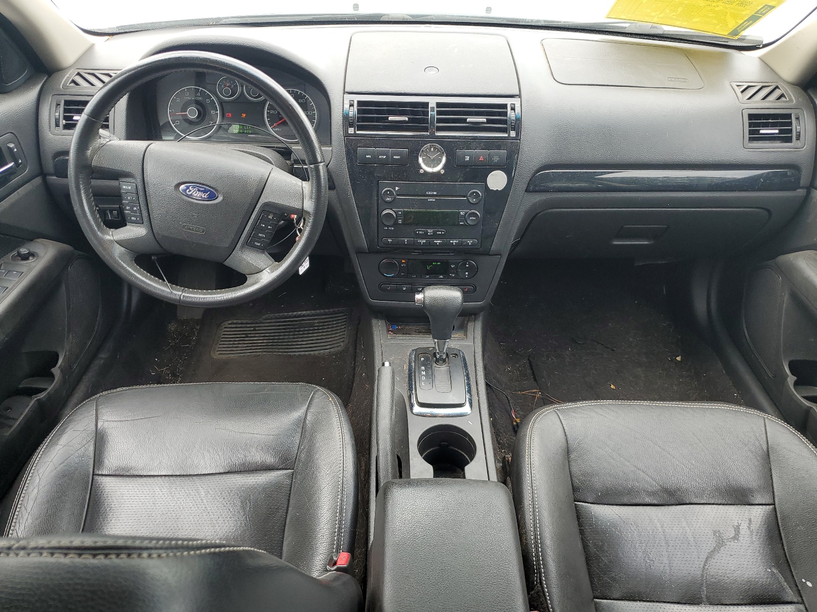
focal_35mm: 26
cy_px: 306
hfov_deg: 67.3
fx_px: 614
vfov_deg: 53.1
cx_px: 408
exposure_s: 1/172
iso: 50
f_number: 1.5
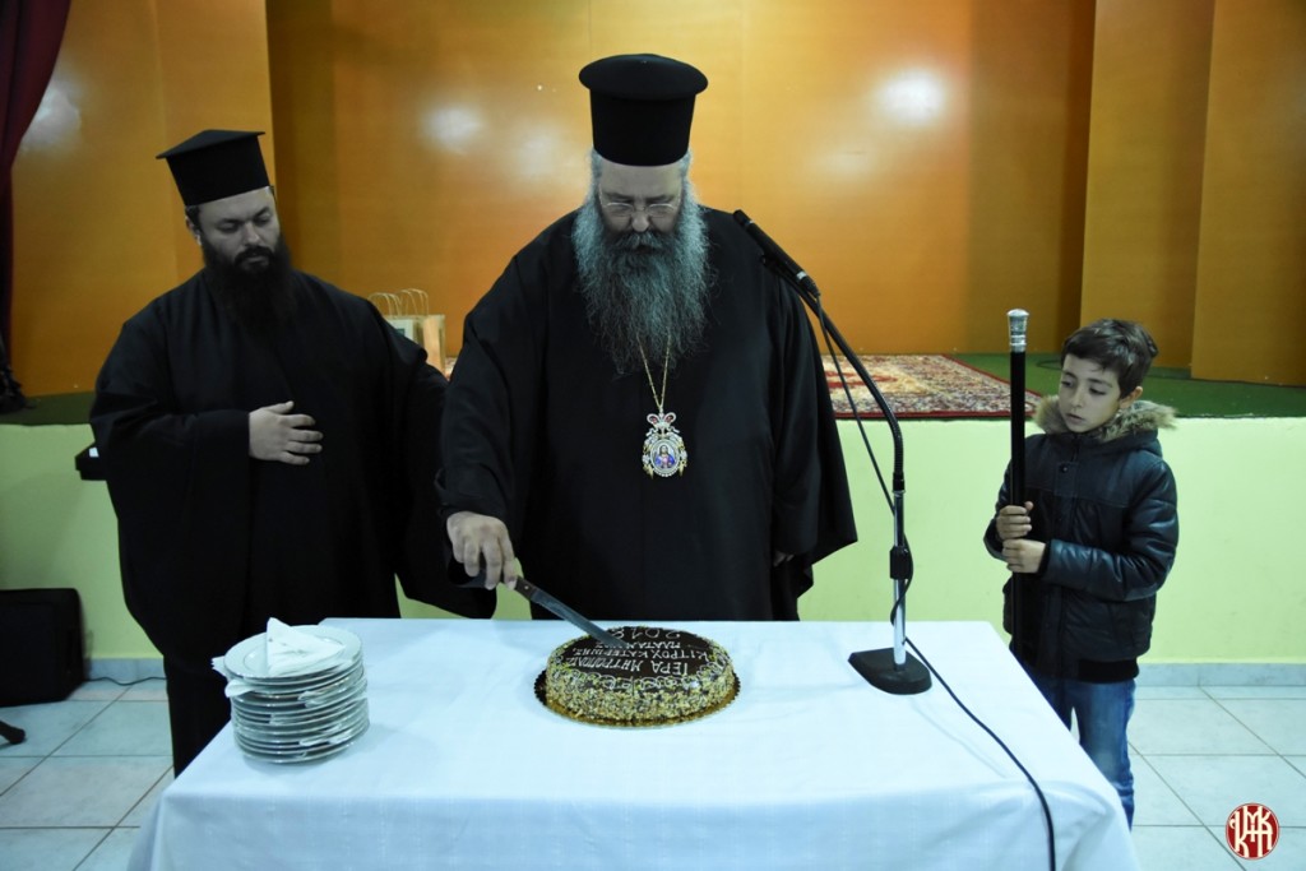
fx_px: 1088
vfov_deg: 43.6
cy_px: 436
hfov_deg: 61.9
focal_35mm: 30
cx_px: 653
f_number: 2.8
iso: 4000
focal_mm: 20
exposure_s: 1/80
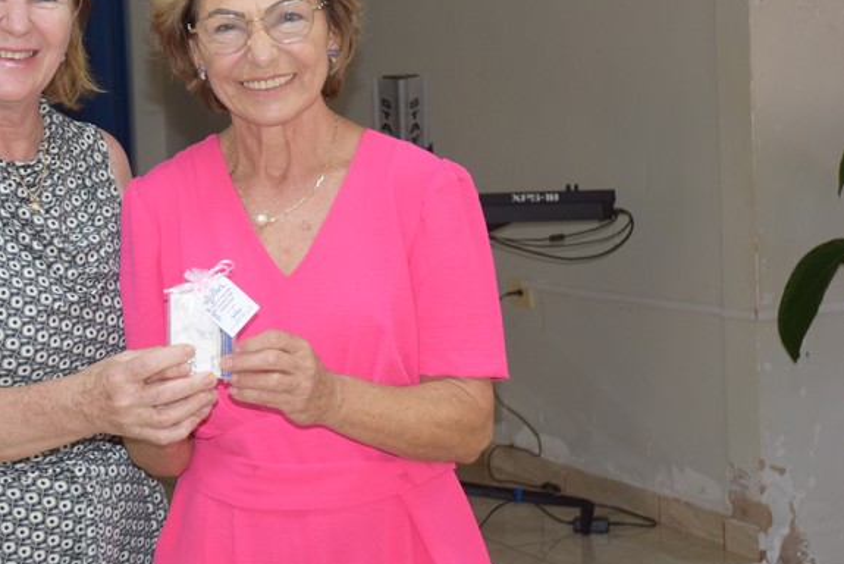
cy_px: 192
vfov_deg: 15.3
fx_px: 2088
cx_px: 186
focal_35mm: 89
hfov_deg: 22.6
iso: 900
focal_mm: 38
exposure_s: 1/60
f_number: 4.2
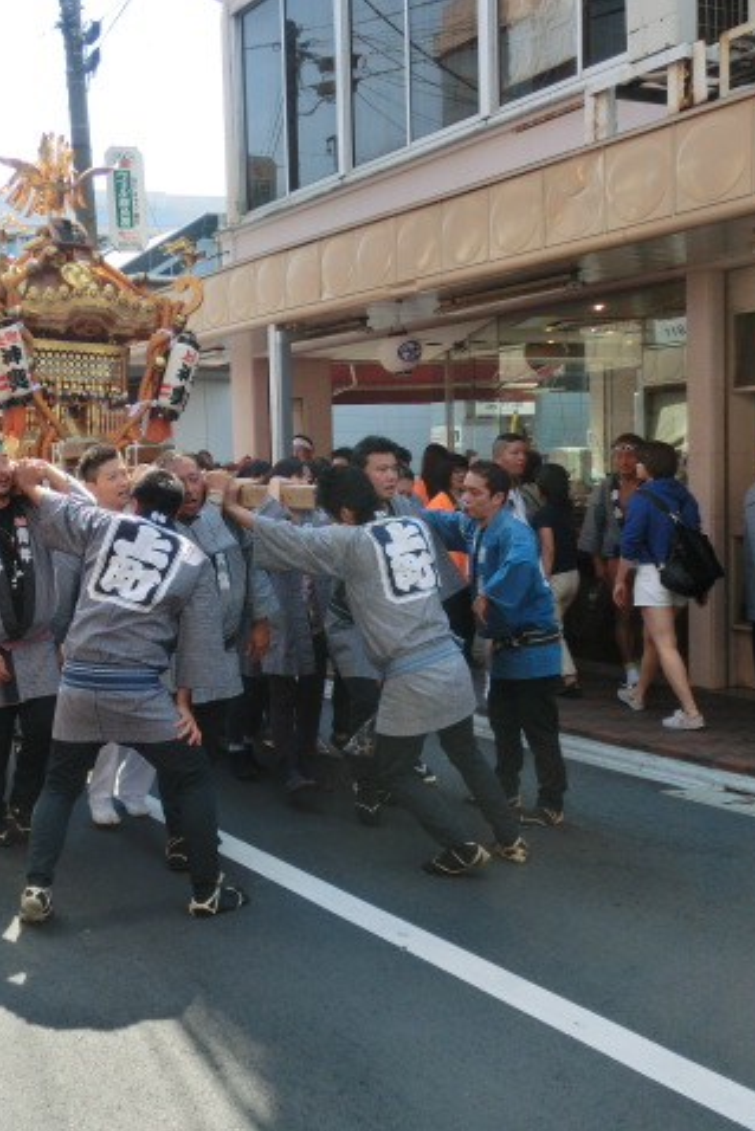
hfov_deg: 33.2
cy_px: 566
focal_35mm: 39
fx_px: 1226
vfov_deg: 49.5
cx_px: 147
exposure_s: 1/640
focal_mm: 5
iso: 100
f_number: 3
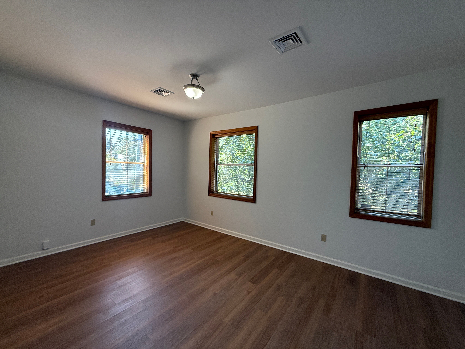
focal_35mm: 14
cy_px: 174
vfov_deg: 85.7
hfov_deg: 102.1
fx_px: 188
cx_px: 232
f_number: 2.2
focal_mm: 2.22
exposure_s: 1/120
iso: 160
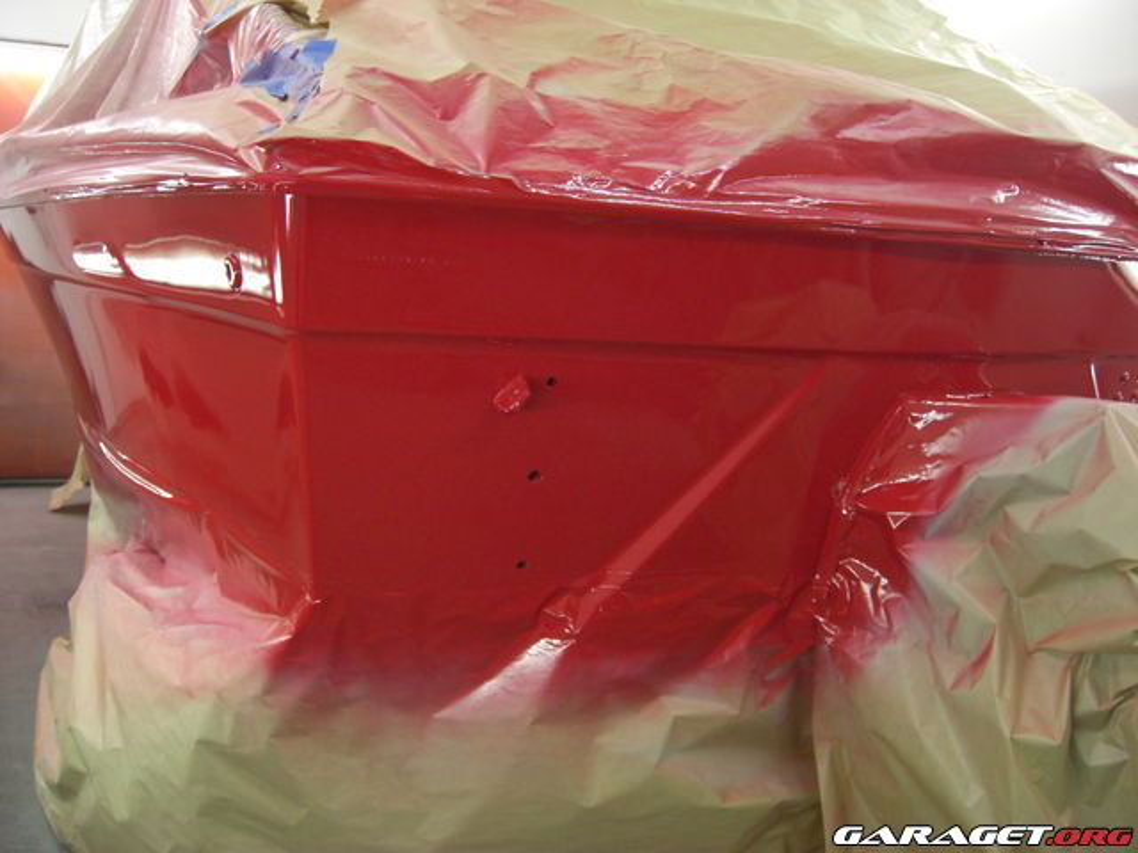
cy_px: 426
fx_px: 1249
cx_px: 569
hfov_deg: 49.0
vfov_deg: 37.7
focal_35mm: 38
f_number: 2.8
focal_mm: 7.9
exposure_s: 1/40
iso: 400
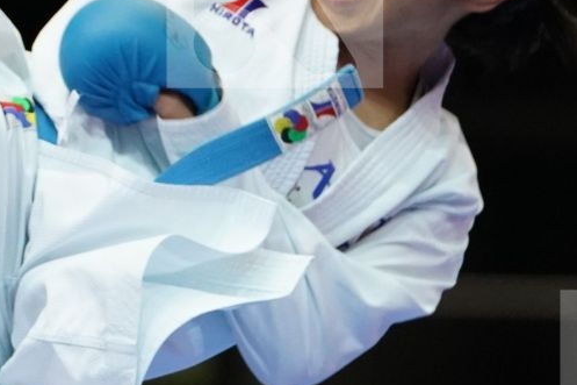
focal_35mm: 627
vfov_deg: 2.2
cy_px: -17
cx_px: -118
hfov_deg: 3.3
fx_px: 10046
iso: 4000
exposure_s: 1/1000
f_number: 2.8
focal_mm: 173
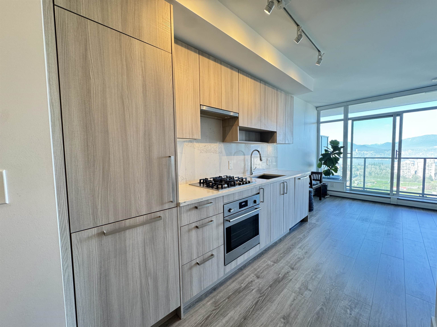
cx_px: 218
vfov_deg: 85.7
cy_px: 164
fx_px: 177
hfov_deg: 102.1
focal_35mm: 14
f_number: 2.2
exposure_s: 1/120
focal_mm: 2.22
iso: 160
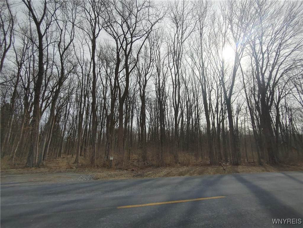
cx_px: 152
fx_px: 131
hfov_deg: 98.2
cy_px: 114
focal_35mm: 15
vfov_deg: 81.7
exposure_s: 1/2083
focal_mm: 1.6
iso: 50
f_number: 2.2
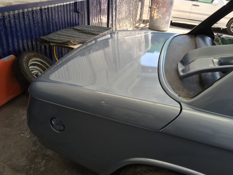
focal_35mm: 29
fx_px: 195
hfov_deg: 61.7
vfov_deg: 48.2
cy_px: 88
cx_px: 116
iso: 32
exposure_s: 1/214
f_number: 2.2
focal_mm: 4.15
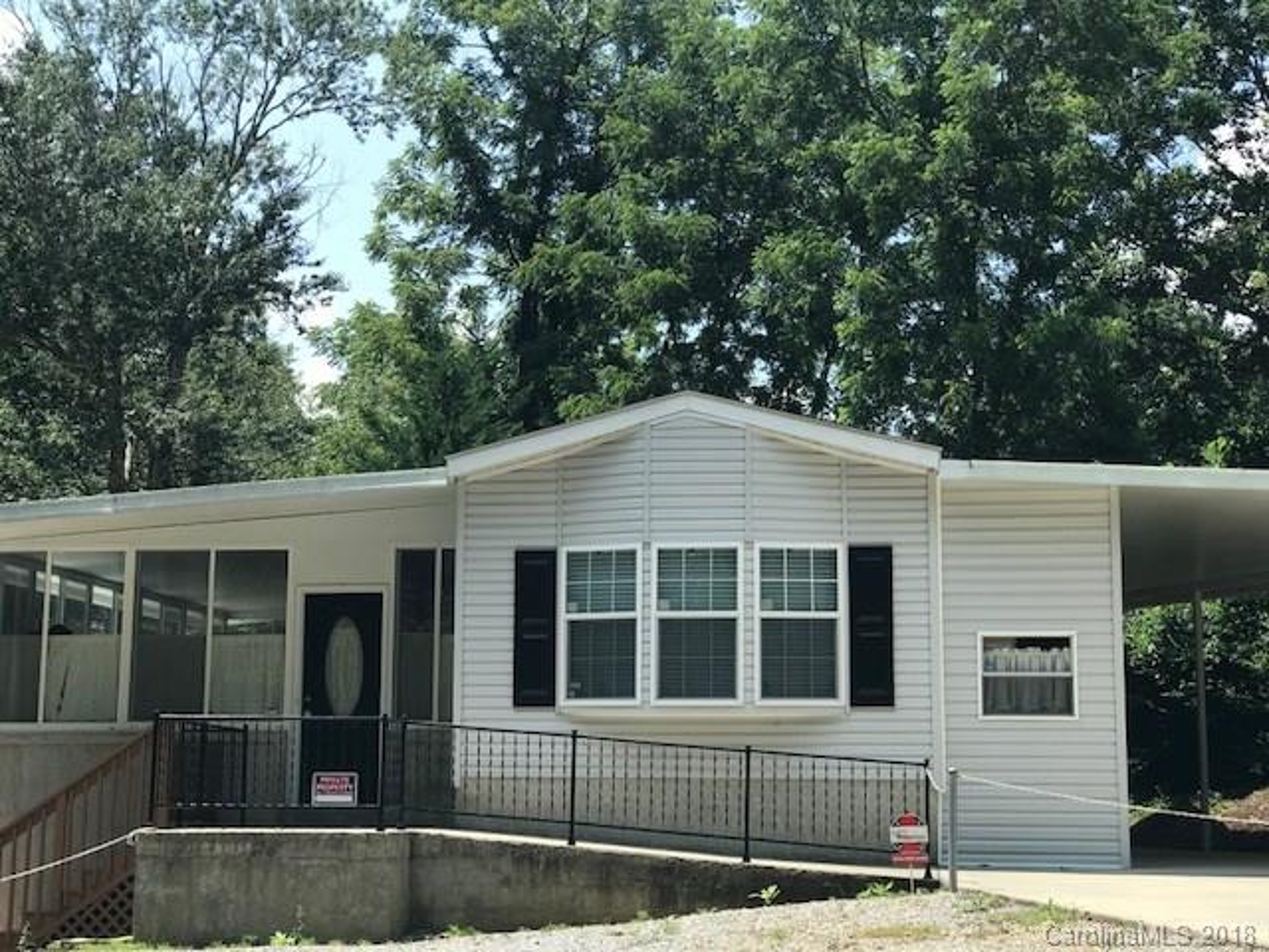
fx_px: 2090
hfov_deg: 33.8
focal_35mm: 57
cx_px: 634
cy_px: 476
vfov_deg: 25.7
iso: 20
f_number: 2.8
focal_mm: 6.6
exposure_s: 1/465
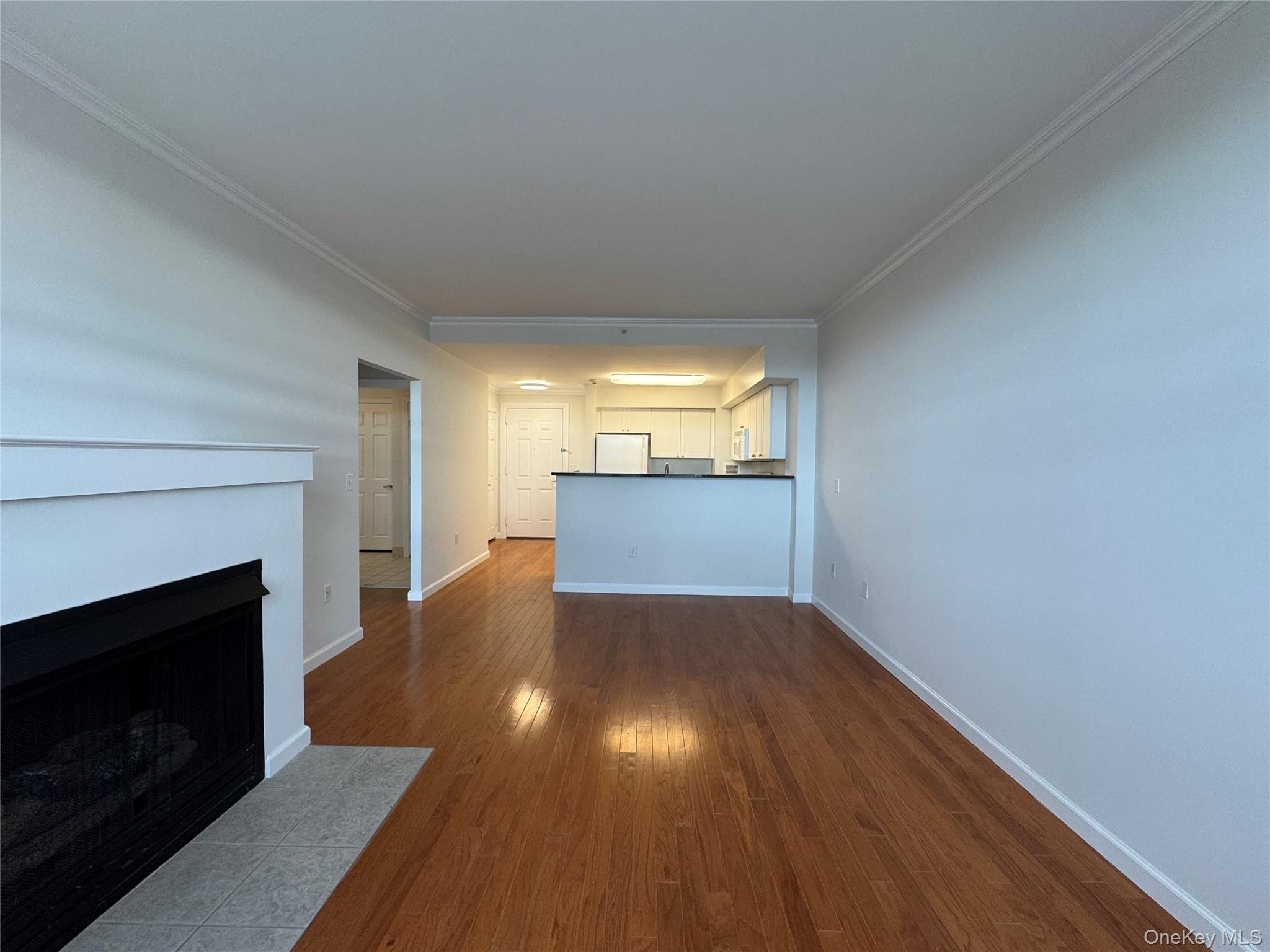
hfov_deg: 102.1
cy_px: 476
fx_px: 514
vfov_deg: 85.7
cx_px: 635
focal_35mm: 14
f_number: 2.2
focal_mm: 2.22
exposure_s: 1/120
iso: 125
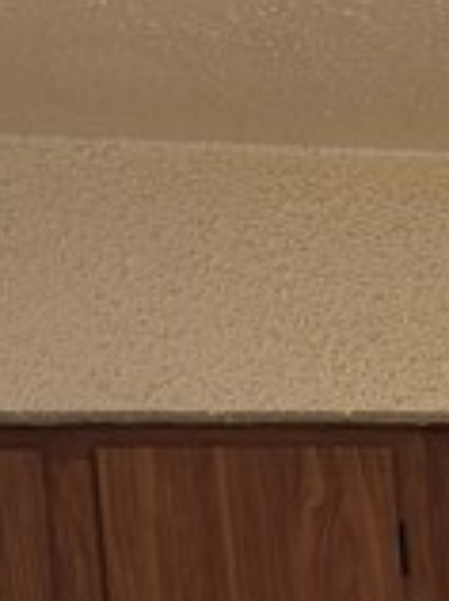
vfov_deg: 11.3
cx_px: 1111
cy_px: 1267
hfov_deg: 8.6
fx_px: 2705
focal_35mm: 156
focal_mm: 6.76
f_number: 1.78
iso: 160
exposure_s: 1/60
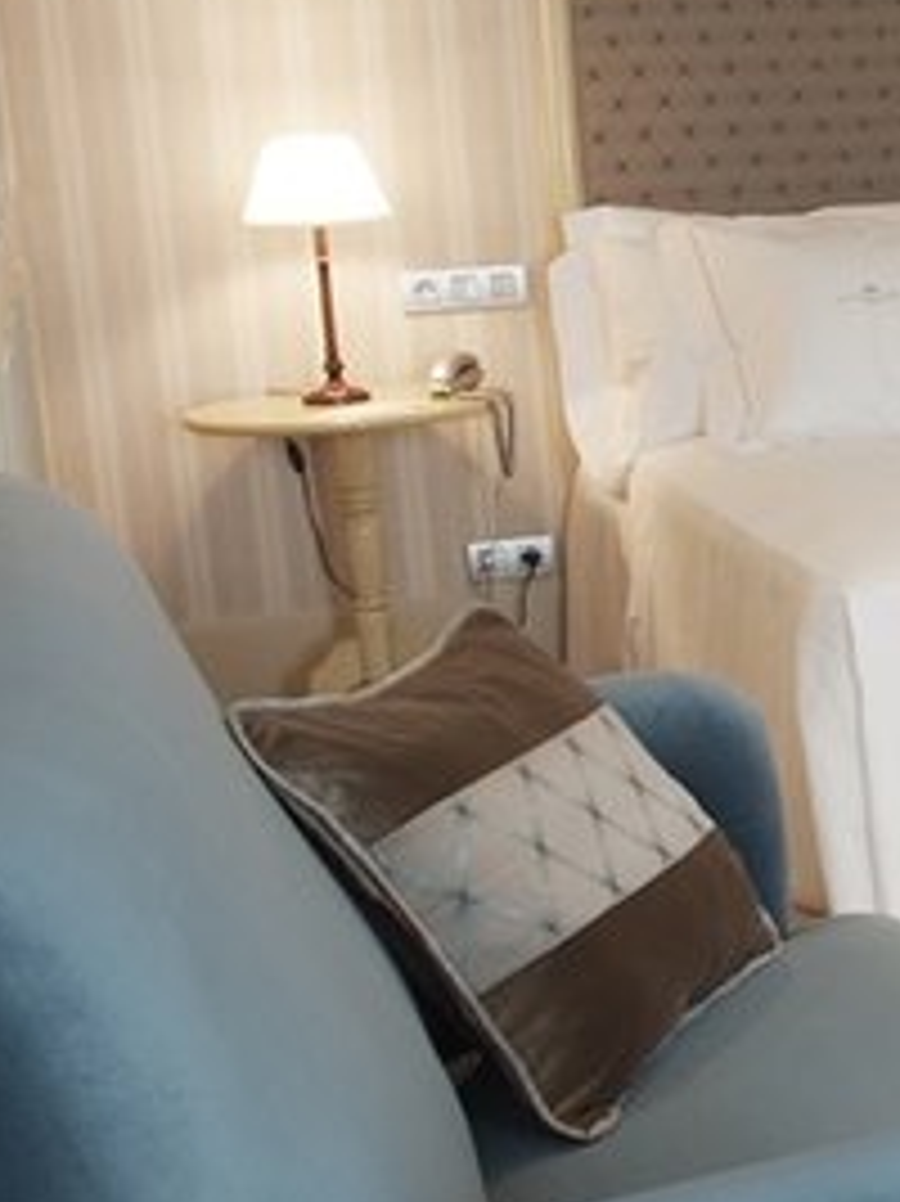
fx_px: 2706
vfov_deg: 25.0
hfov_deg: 15.4
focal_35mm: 78
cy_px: 560
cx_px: 1773
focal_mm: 18
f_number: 16
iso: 100
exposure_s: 1/1.5
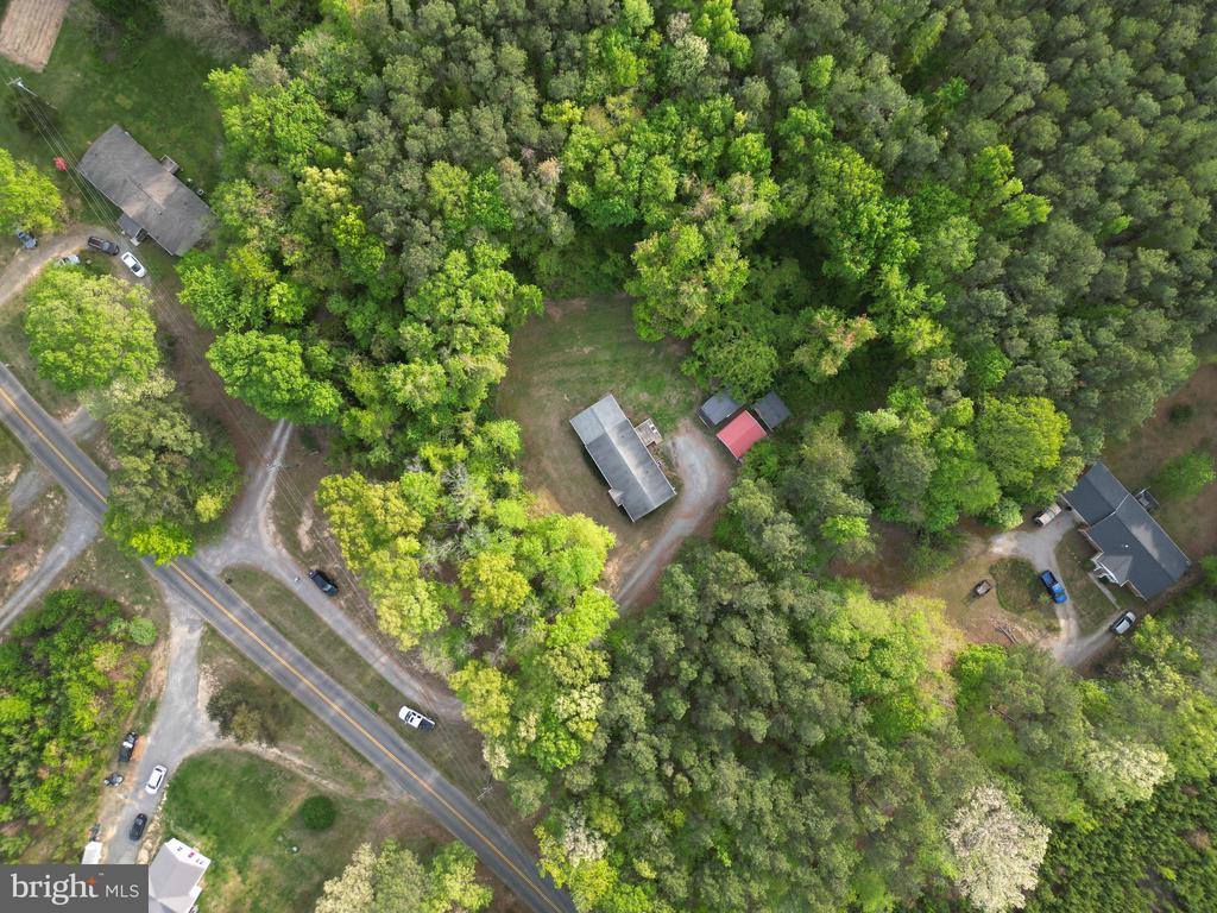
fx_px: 844
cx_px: 608
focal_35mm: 24
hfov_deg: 71.6
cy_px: 456
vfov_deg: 56.8
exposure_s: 1/320
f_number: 1.7
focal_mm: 6.72
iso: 100
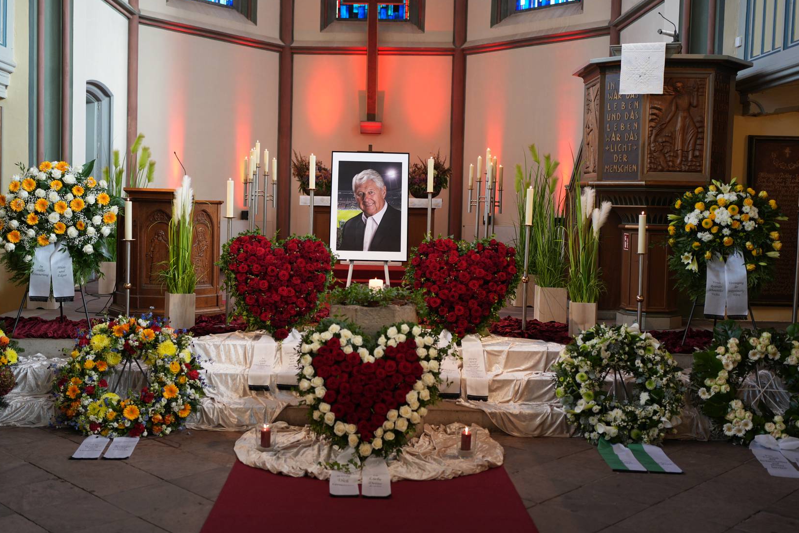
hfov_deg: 47.4
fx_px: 910
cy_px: 252
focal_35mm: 41
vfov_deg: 32.6
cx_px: 368
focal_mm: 35
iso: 800
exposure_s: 1/320
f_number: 1.4
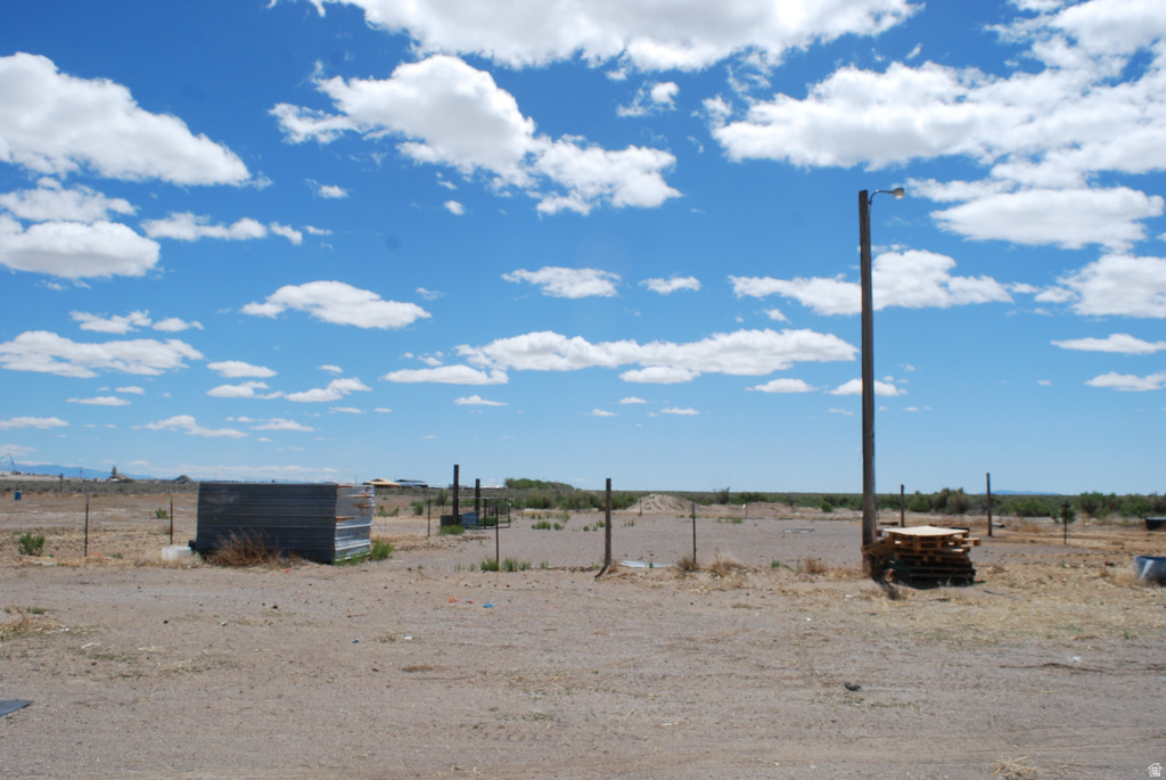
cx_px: 583
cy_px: 390
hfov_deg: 67.3
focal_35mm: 27
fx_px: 875
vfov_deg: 48.0
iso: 100
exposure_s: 1/320
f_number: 9
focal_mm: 18
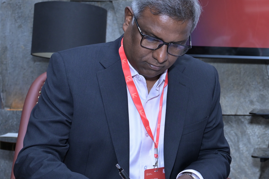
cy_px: 68
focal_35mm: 79
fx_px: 593
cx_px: 276
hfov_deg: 24.3
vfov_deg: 17.2
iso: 640
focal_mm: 30.5
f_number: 4
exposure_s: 1/160
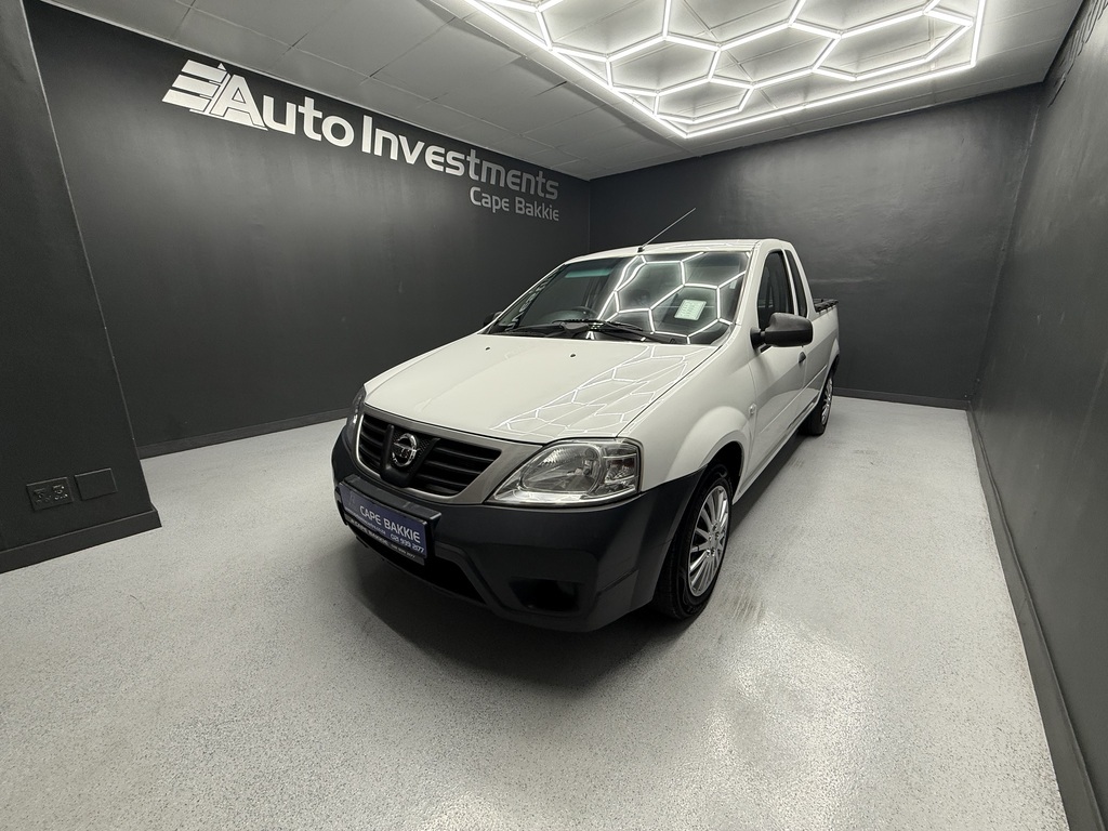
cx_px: 554
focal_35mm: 14
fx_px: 448
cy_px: 416
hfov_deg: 102.1
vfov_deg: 85.7
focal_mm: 2.22
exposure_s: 1/100
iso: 125
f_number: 2.2
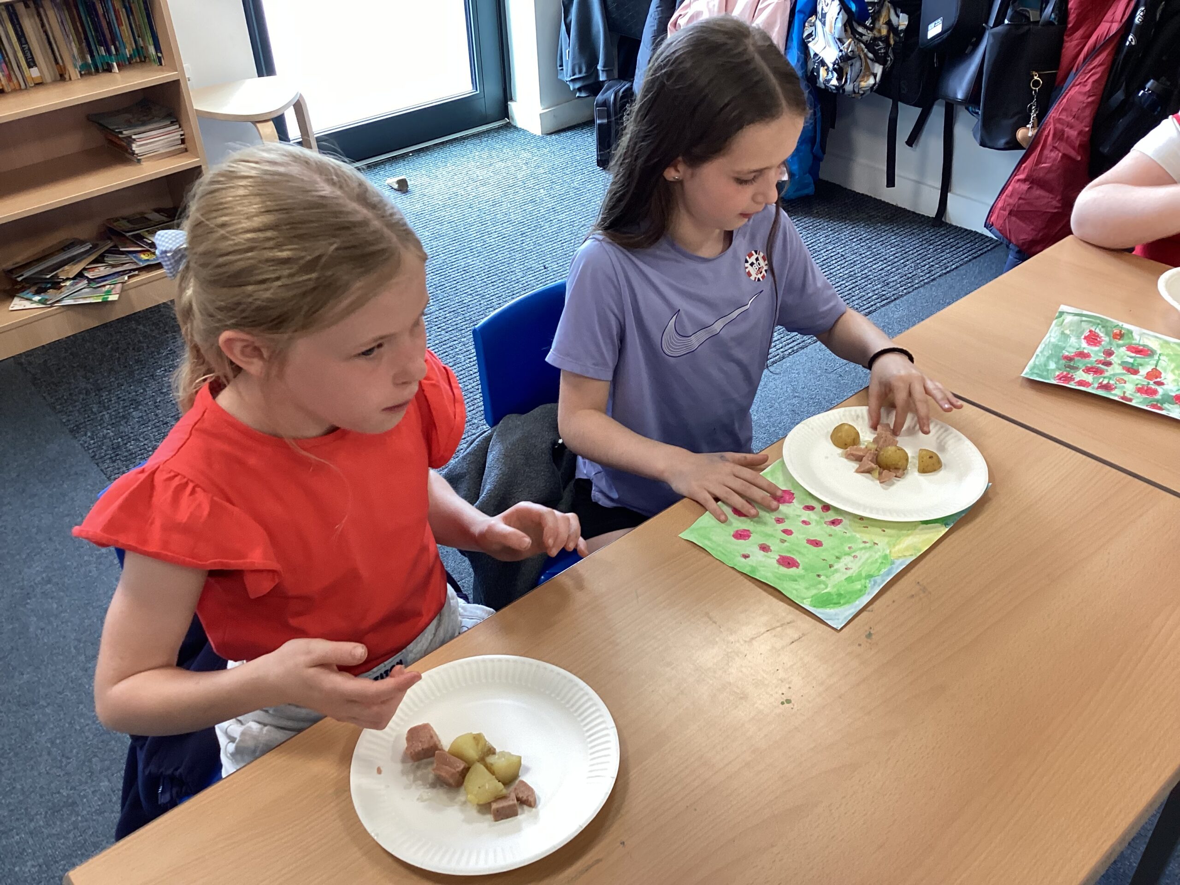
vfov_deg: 45.4
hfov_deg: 58.4
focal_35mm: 31
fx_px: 1057
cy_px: 442
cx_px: 590
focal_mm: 3.3
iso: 125
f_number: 2.4
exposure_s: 1/50
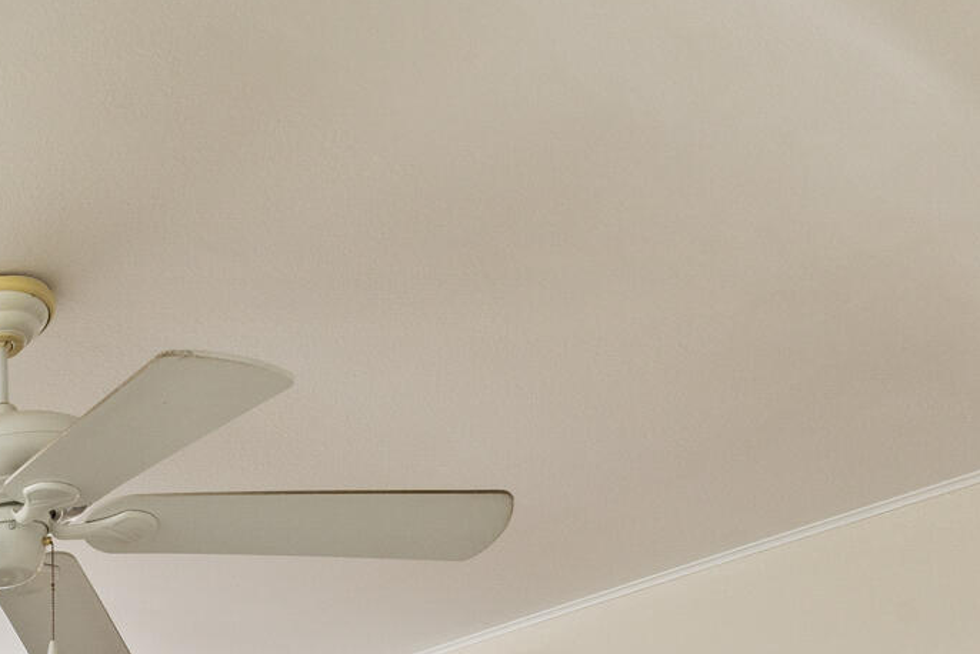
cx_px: -453
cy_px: 1160
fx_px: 1389
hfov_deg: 27.8
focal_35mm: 51
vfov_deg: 19.9
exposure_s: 1/5
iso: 250
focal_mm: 14
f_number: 11
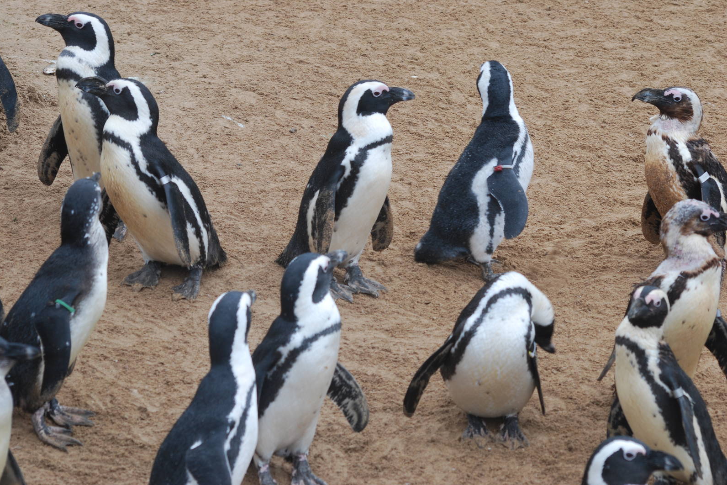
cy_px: 243
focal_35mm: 166
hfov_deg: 12.4
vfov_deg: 8.3
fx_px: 3353
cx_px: 362
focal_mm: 110
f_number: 7.1
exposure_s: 1/125
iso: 200
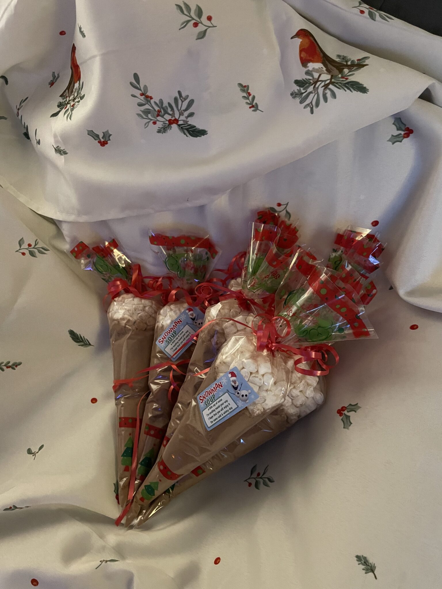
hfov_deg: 53.1
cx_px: 221
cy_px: 294
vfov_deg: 67.3
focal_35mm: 26
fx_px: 443
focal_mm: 4.2
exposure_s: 1/25
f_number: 1.6
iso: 640
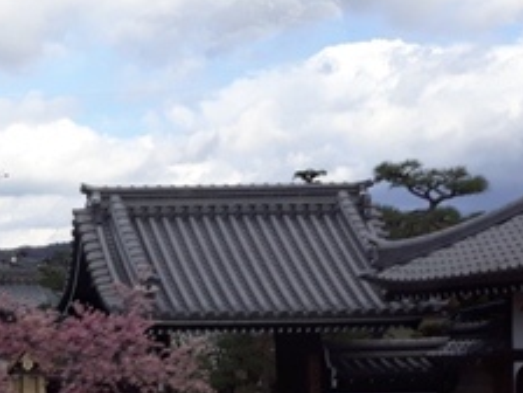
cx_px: -58
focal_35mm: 77
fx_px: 1163
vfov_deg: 19.1
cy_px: 253
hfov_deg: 23.7
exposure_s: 1/221
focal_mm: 3.71
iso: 40
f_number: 1.7
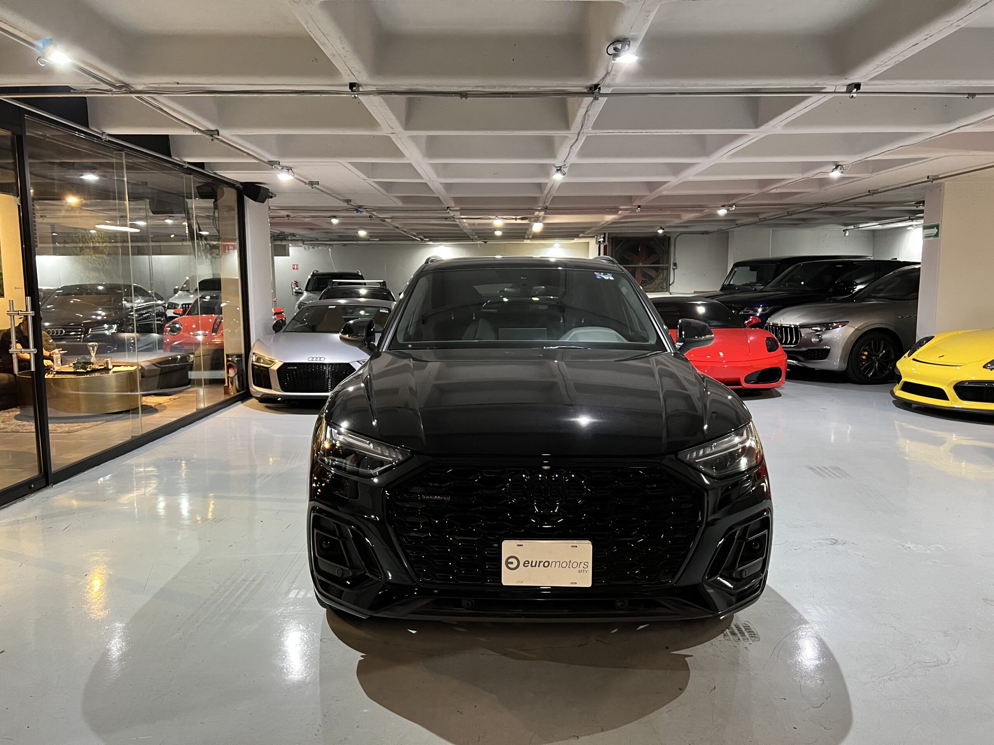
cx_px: 497
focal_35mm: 26
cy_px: 372
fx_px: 747
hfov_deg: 67.3
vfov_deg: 53.1
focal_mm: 5.7
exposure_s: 1/60
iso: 400
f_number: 1.5
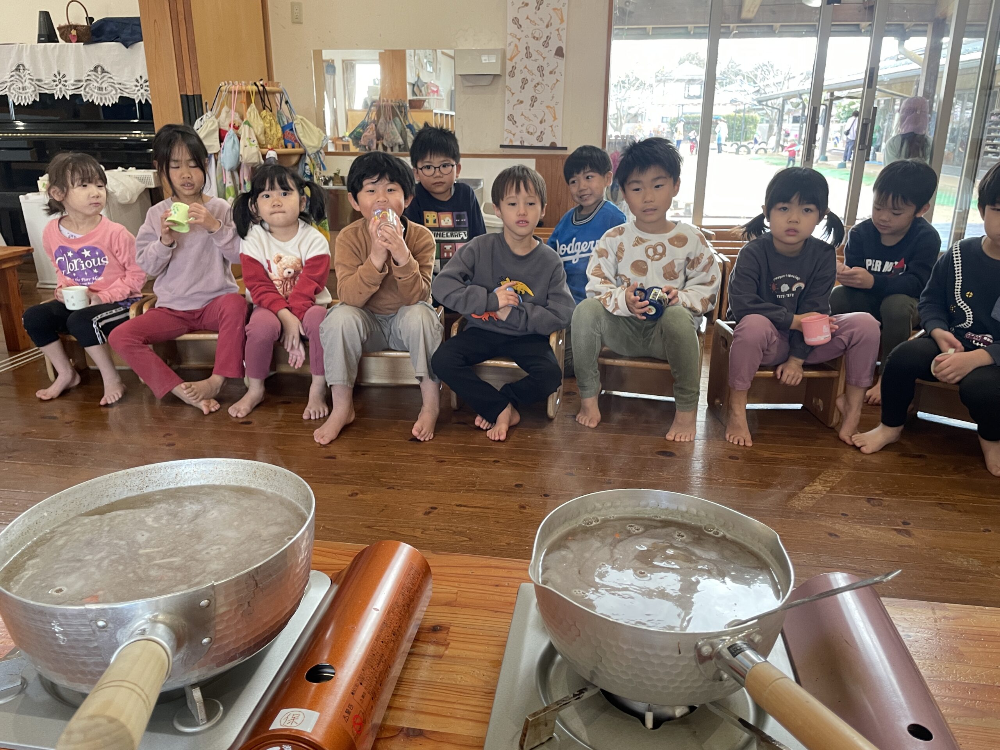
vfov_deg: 53.1
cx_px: 500
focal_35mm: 26
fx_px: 751
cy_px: 375
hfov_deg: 67.3
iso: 125
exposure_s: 1/74
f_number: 1.6
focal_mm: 4.2
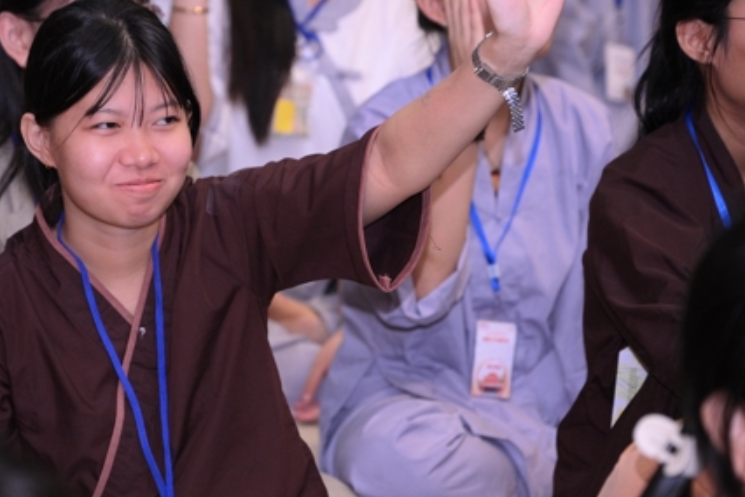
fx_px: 3249
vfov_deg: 8.7
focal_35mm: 157
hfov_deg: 13.1
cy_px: 146
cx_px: 234
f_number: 4
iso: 2500
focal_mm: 103
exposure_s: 1/160
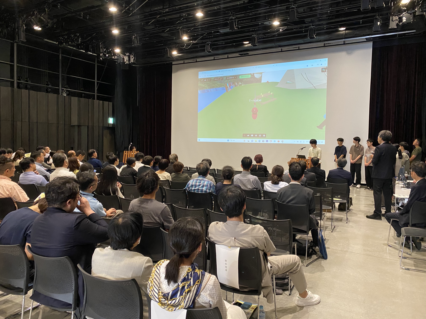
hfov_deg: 67.3
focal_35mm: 26
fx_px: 320
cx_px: 213
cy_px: 160
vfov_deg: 53.1
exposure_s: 1/40
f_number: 1.8
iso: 500
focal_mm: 4.25
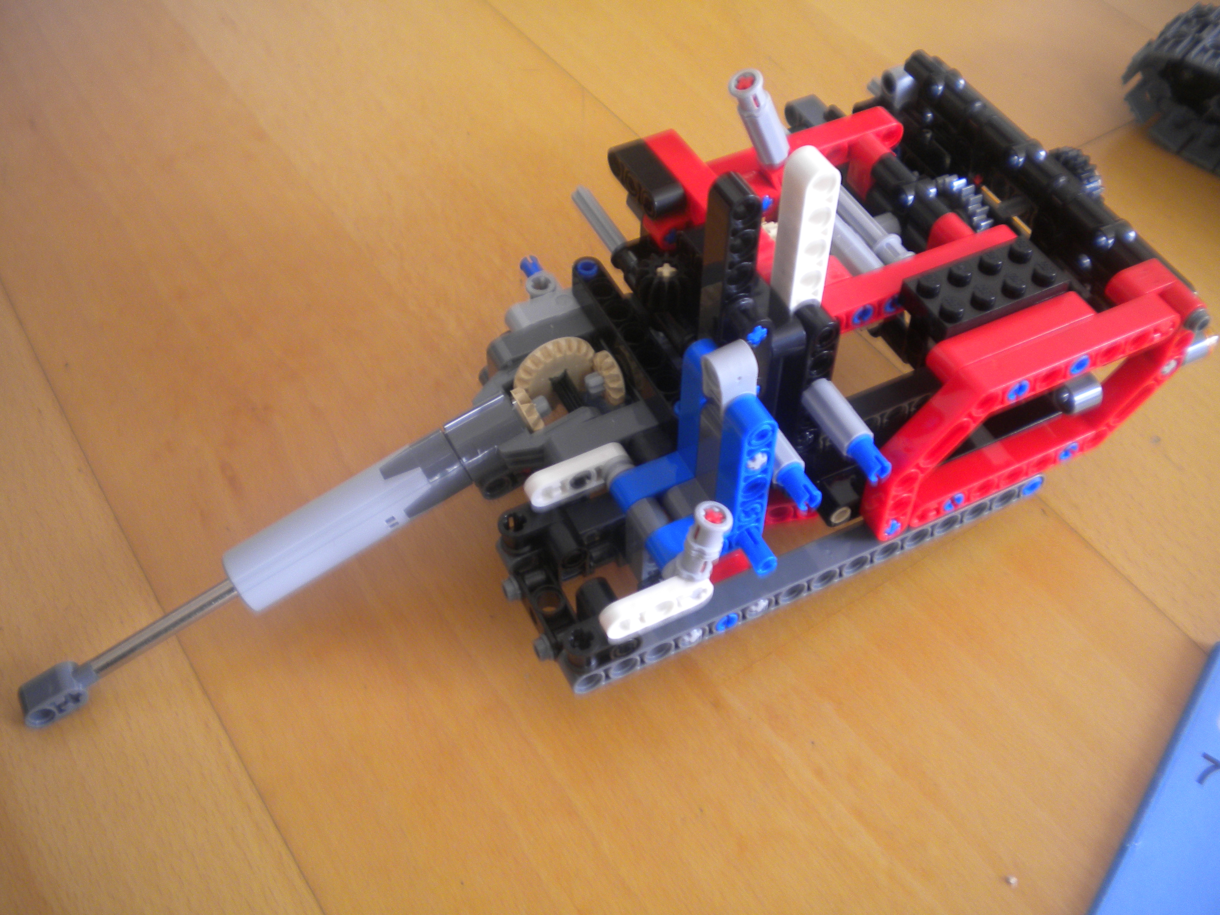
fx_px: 1234
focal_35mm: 35
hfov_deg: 52.6
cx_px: 610
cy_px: 458
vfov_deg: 40.7
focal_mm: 6.3
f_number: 3.1
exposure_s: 1/7.9
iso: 103
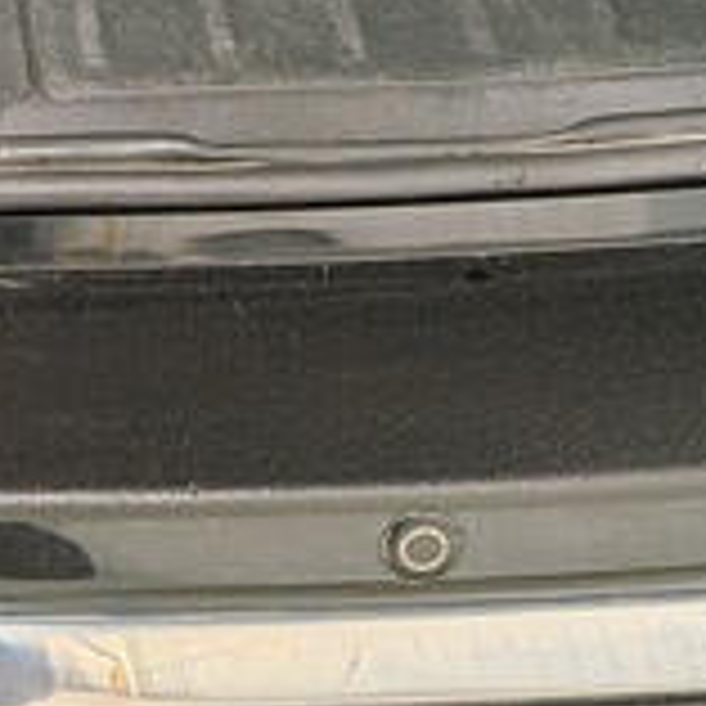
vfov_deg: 11.3
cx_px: -234
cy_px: -742
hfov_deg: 12.2
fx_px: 3184
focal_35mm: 138
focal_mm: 4.53
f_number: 1.7
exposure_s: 1/100
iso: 140
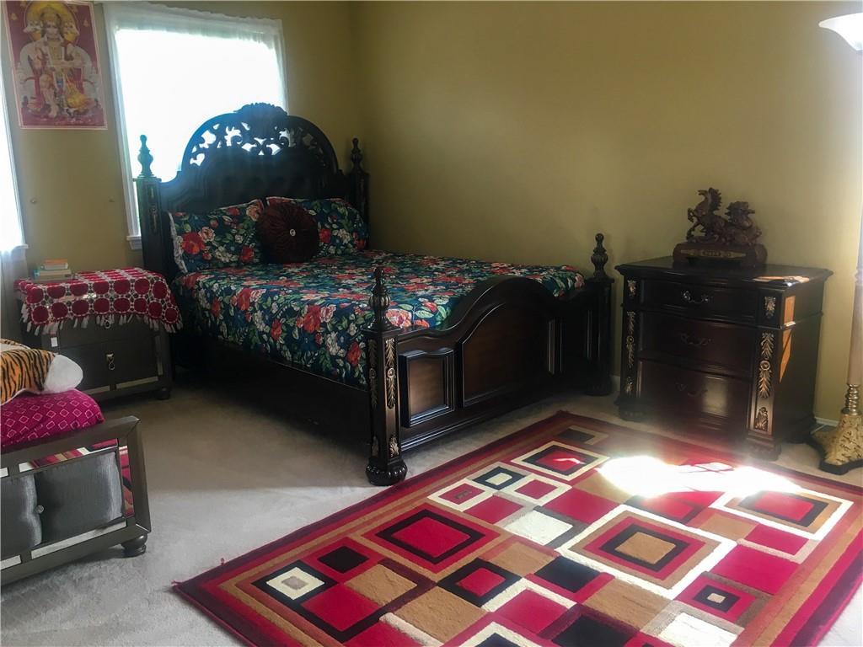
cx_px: 432
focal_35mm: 29
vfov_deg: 48.2
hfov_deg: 61.7
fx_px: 723
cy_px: 324
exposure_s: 1/30
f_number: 2.2
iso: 50
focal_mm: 4.15
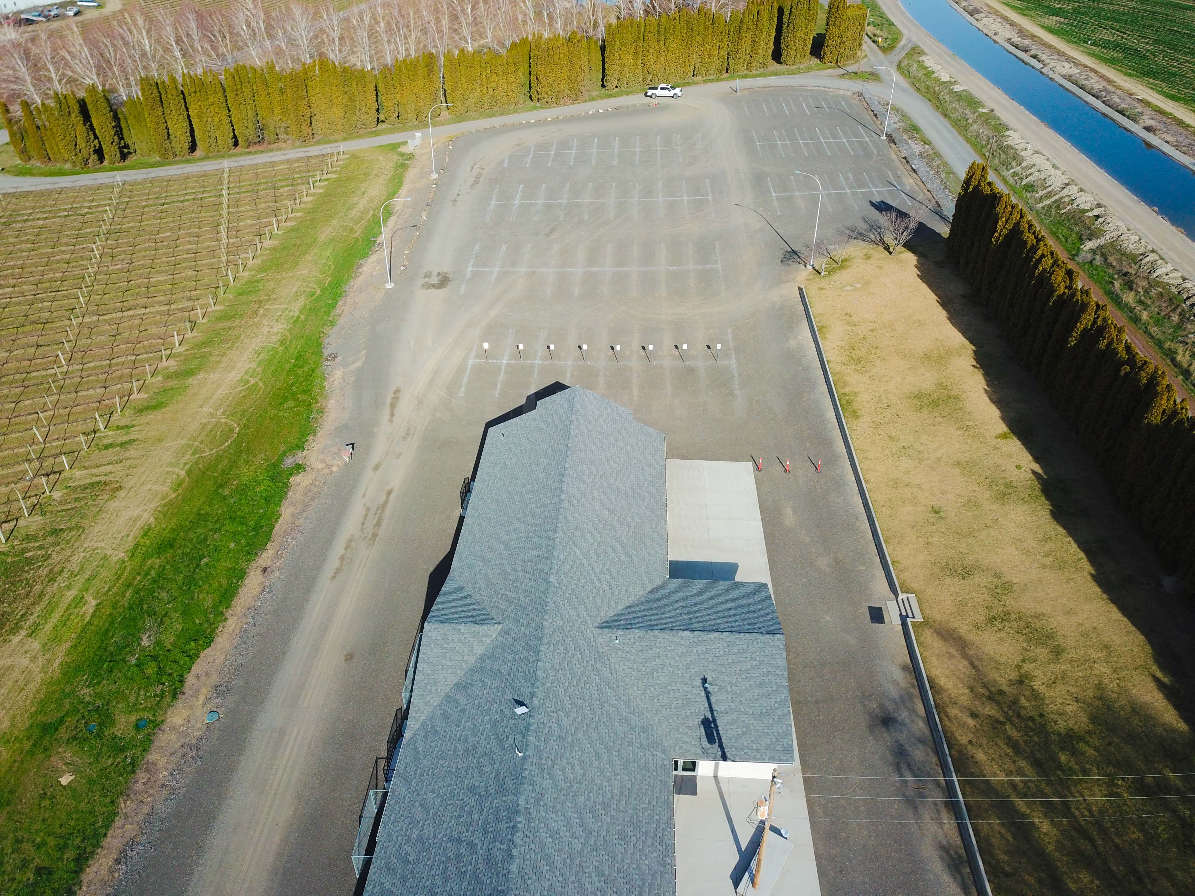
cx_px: 598
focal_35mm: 26
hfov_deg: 67.3
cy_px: 448
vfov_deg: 53.1
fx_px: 898
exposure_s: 1/1250
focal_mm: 4.73
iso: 100
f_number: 2.2
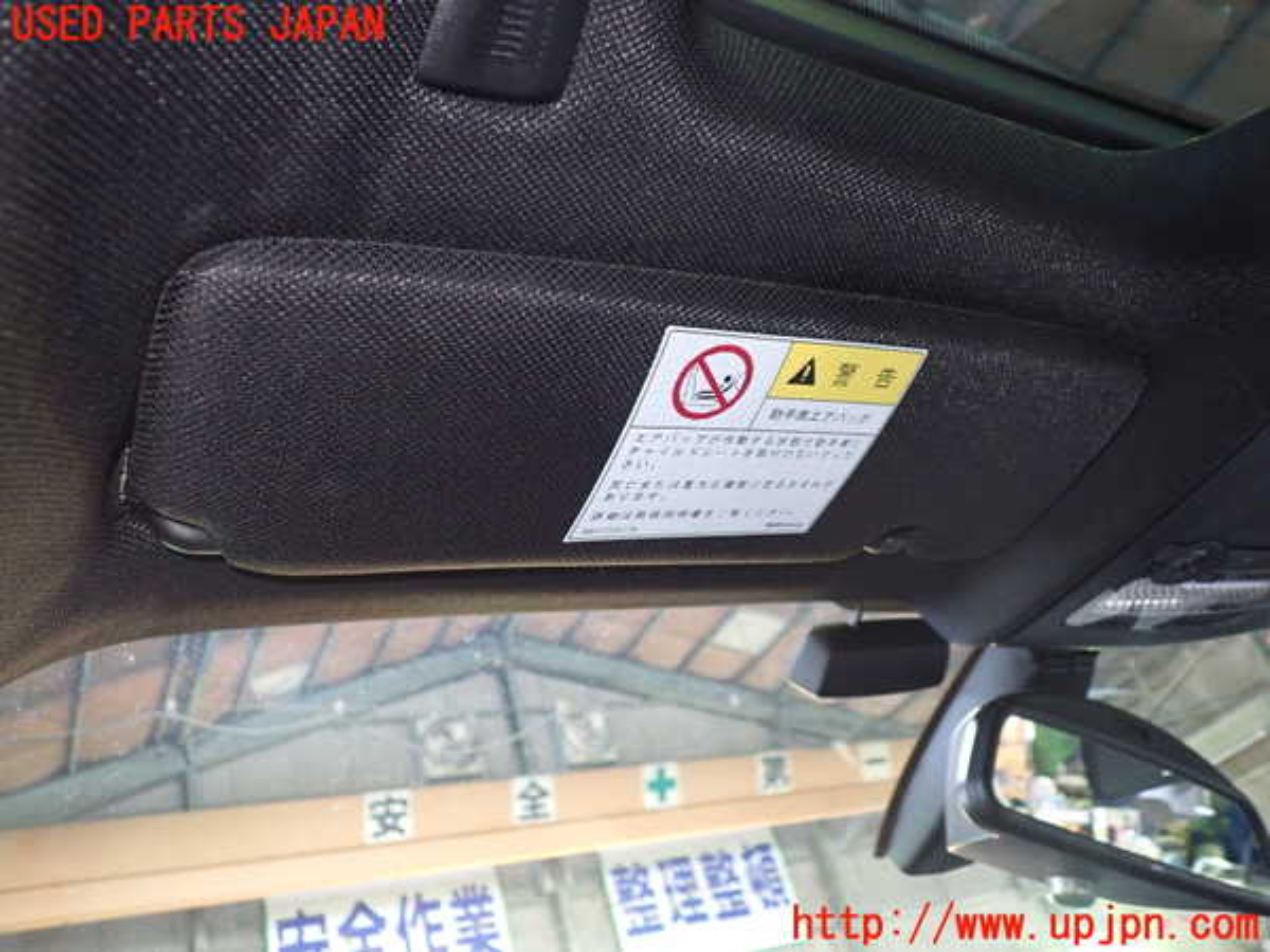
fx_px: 1101
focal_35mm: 30
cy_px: 476
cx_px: 635
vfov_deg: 46.8
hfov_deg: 60.0
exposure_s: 1/25
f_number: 2.3
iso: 800
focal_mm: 5.4
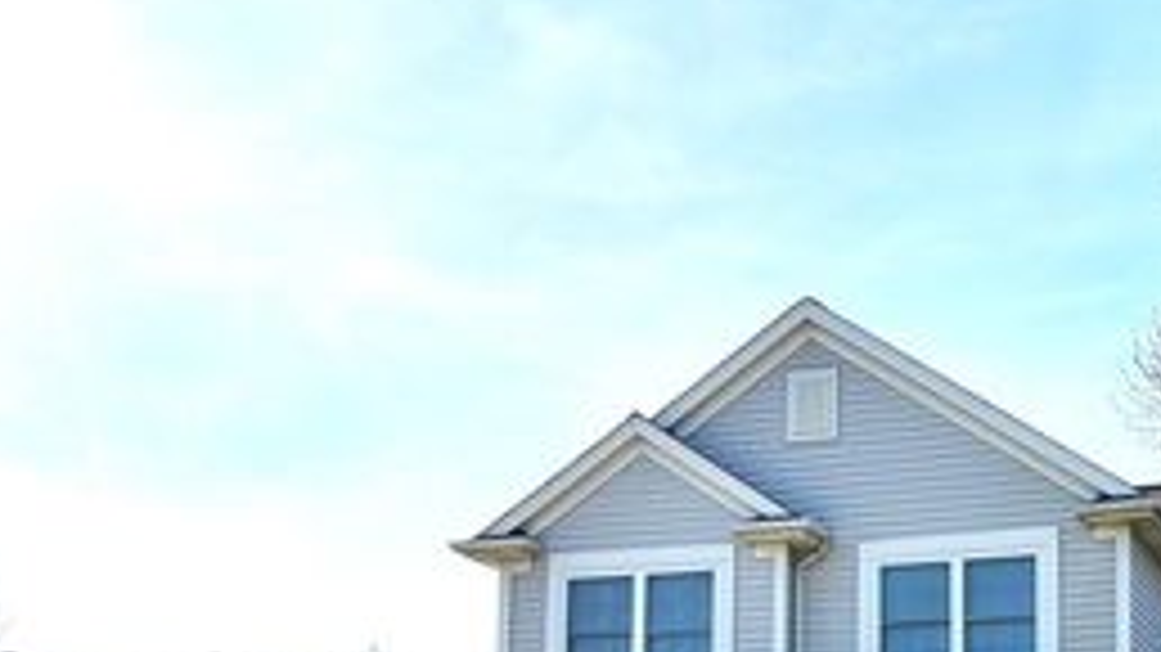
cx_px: 1017
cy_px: 740
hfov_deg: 35.9
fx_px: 1693
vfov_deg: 20.7
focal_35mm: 55
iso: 50
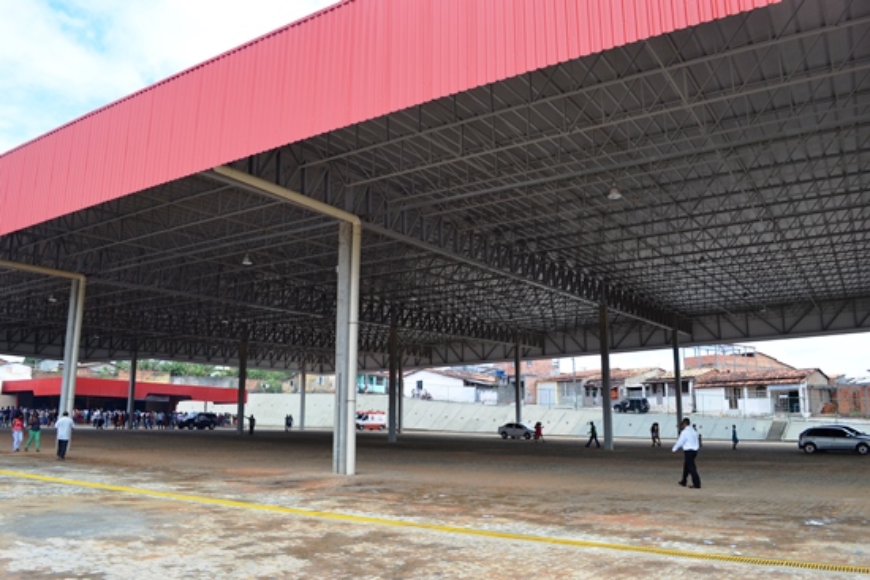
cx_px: 435
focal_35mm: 27
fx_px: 653
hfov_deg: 67.4
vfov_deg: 48.0
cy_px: 290
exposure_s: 1/160
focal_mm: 18
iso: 100
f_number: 6.3
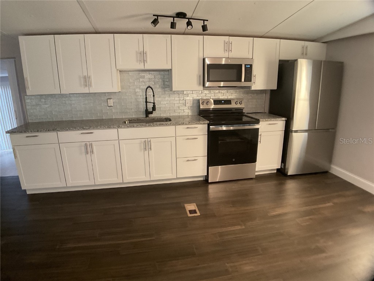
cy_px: 140
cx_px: 187
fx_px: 313
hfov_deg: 61.7
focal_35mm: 29
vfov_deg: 48.2
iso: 200
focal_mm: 3
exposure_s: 1/60
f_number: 1.8
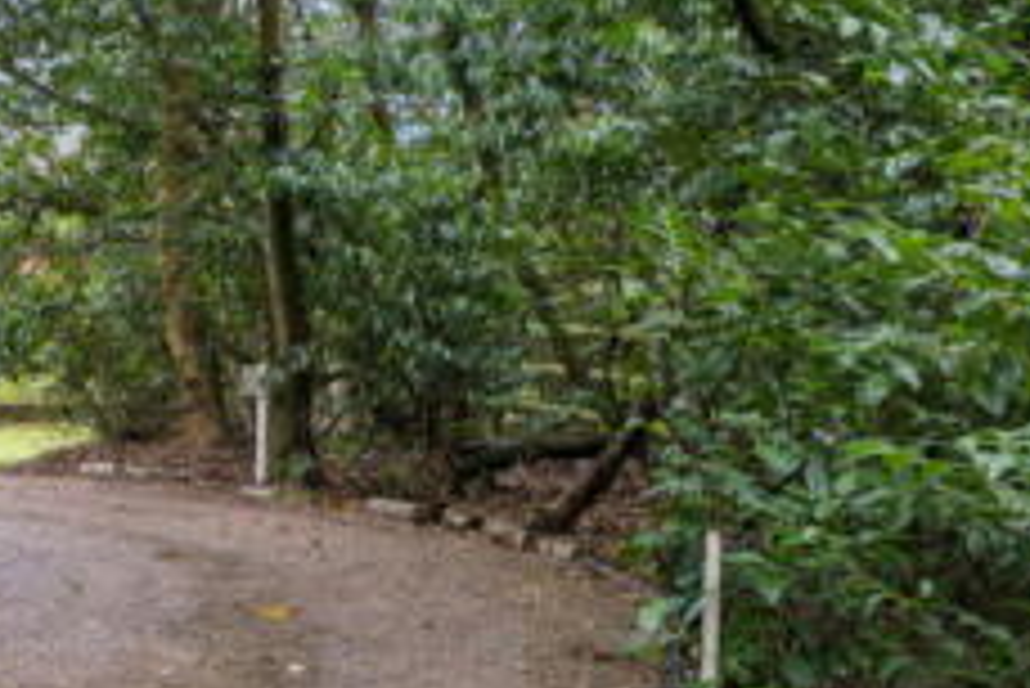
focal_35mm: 100
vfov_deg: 13.7
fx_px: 2863
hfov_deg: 20.3
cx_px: 268
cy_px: 357
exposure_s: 1/100
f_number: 5.6
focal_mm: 35
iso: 640
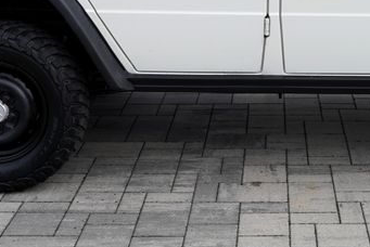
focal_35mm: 78
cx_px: 288
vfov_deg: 16.2
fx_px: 802
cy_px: -112
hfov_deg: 25.6
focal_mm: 26
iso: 100
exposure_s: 1/125
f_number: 5.6
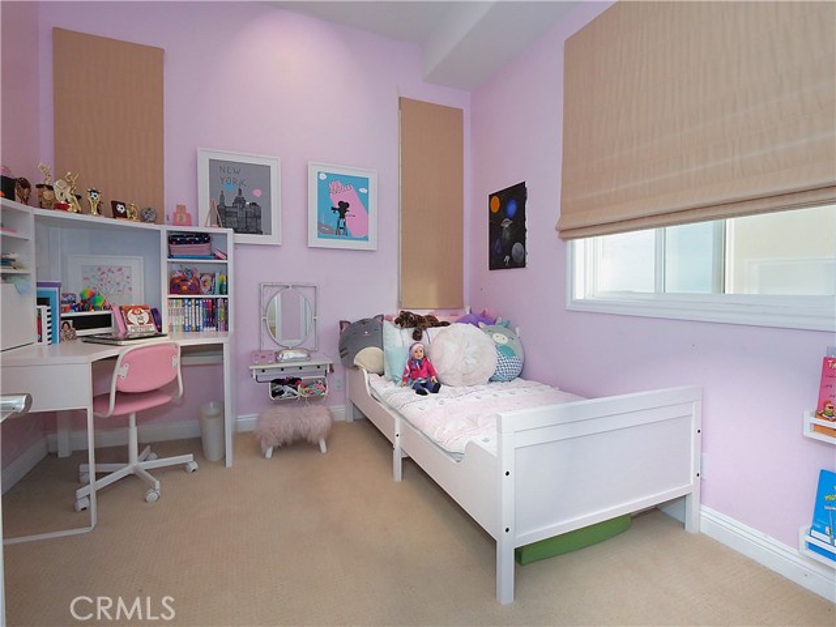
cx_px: 418
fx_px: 386
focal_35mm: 16
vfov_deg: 78.1
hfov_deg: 94.5
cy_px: 314
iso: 1600
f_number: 8
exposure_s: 1/125
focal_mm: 8
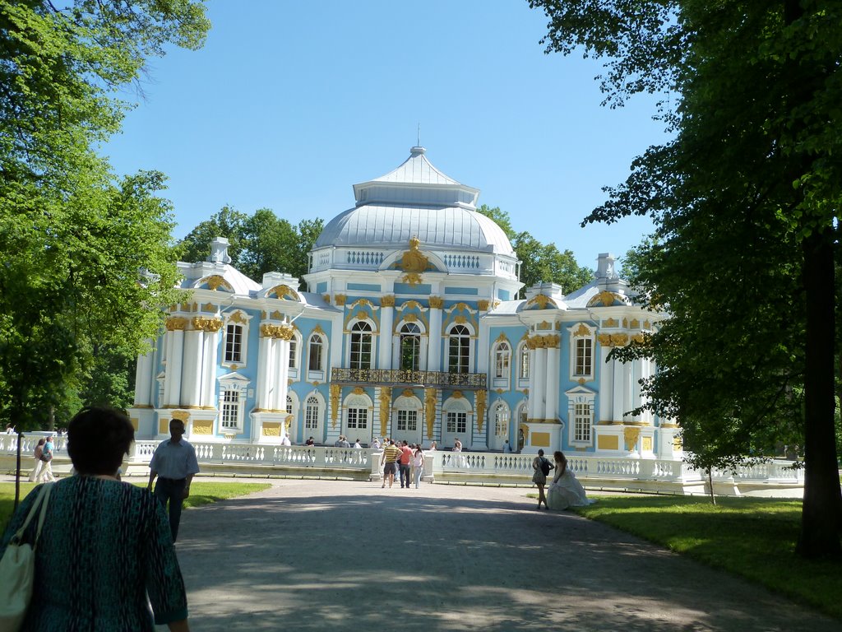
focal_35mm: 37
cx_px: 421
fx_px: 900
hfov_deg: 50.1
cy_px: 316
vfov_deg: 38.7
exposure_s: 1/400
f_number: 4
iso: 125
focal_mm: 6.1
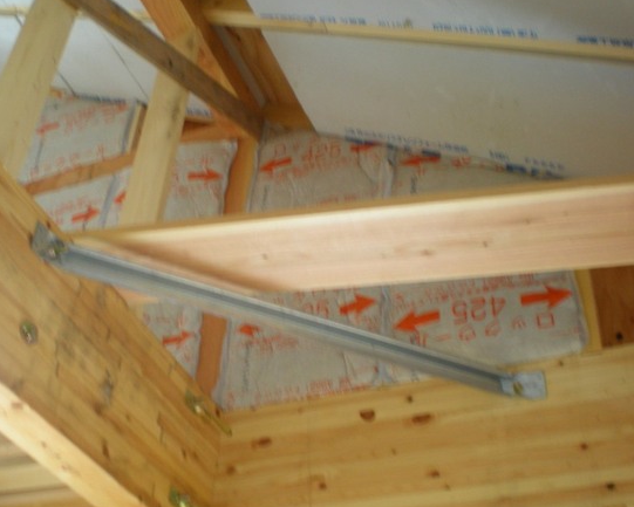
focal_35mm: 48
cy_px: 258
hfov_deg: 38.6
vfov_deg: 31.5
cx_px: 258
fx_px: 901
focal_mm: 6.3
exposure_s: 1/8
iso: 99
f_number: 3.1
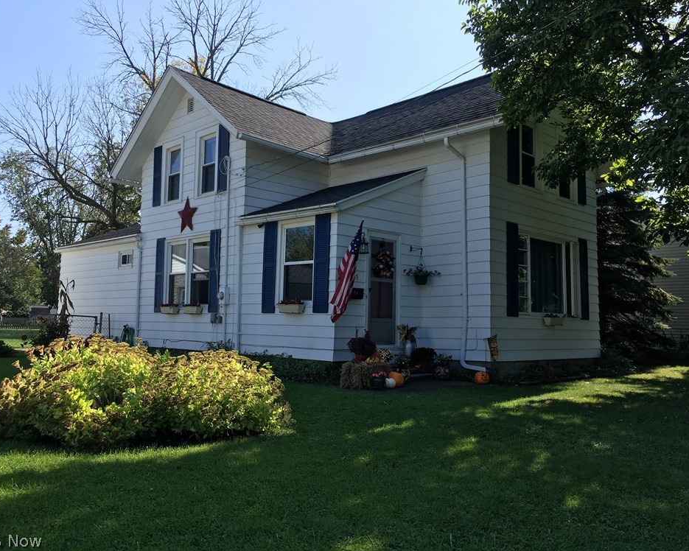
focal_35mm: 31
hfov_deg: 57.2
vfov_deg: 47.1
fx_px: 632
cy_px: 270
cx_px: 343
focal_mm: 4.15
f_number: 2.2
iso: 25
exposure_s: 1/938
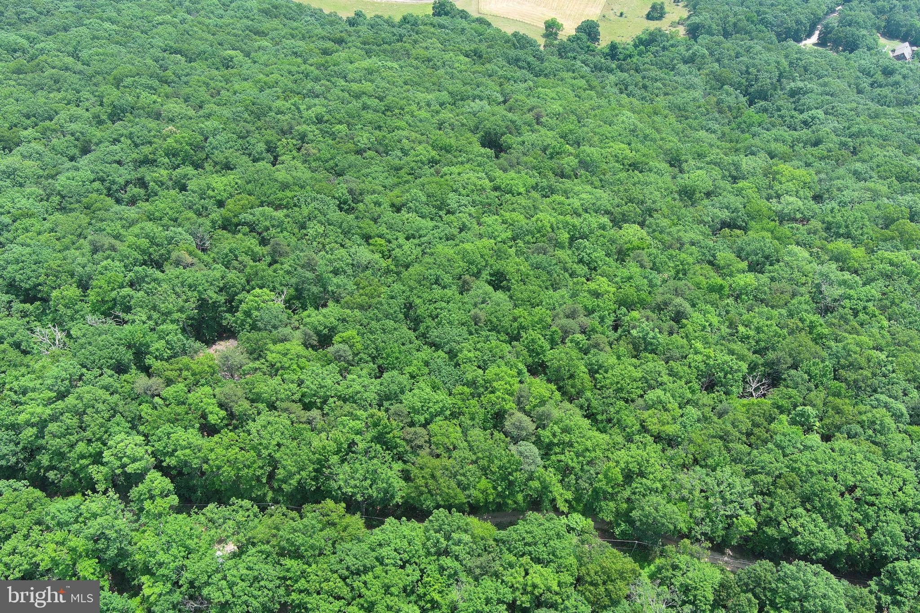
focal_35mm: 29
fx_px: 741
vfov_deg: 45.0
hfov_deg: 63.7
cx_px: 460
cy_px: 306
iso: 100
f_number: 2.8
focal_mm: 10.57
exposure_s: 1/367
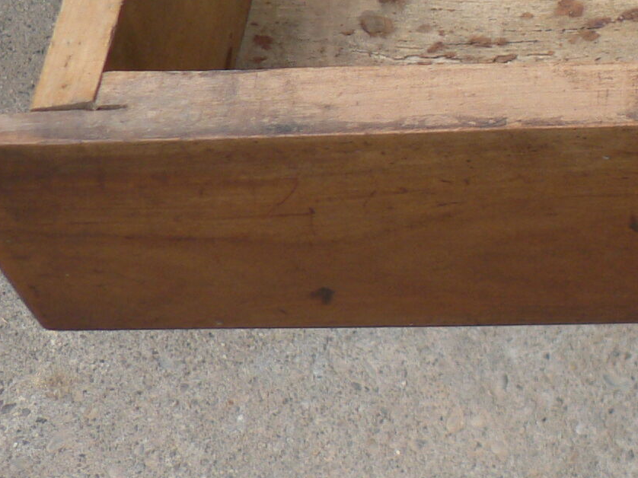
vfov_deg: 13.1
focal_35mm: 110
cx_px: 943
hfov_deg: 16.4
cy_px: -116
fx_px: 2027
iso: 80
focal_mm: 6
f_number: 2.8
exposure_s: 1/200
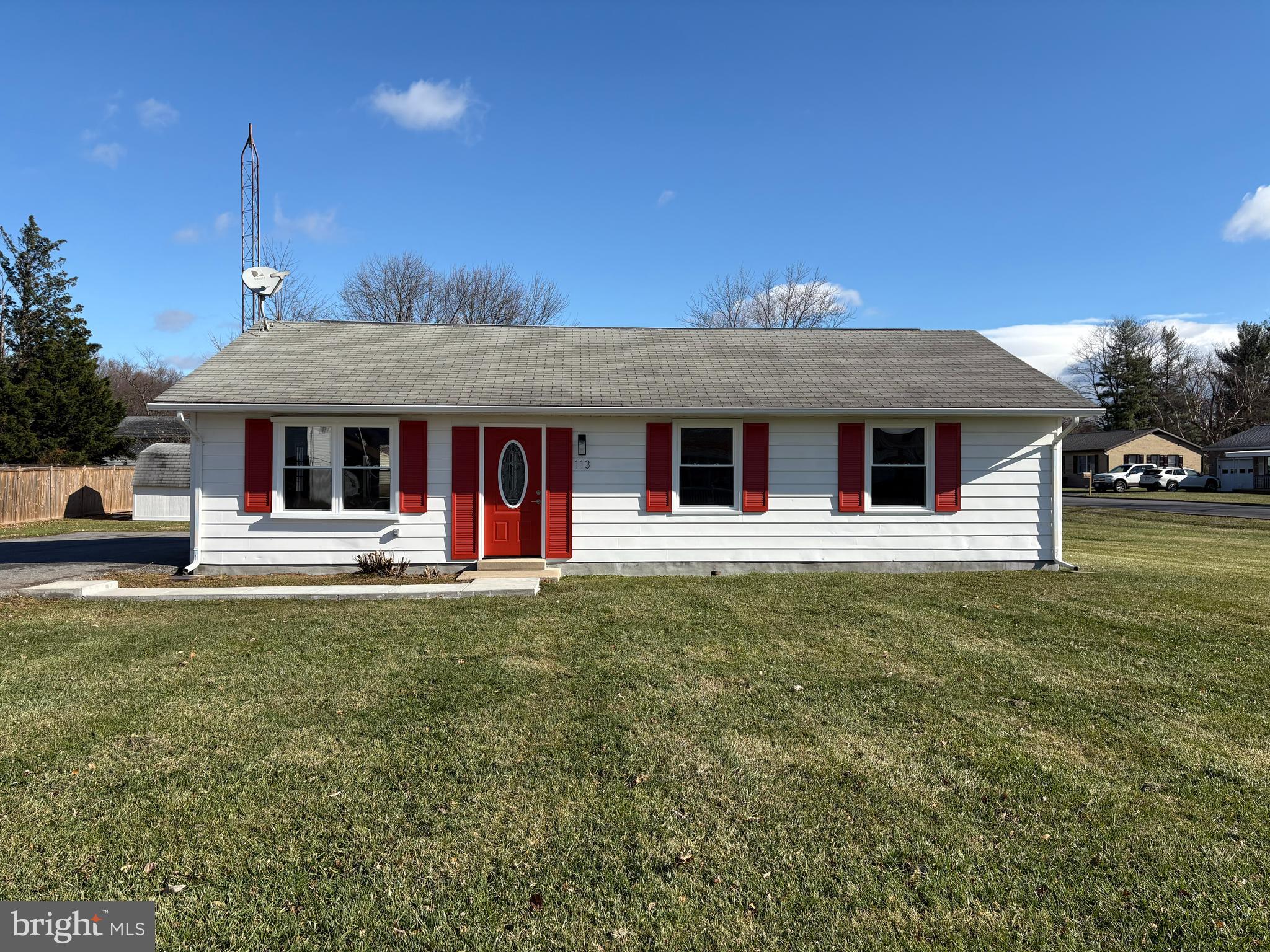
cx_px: 635
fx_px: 954
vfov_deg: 53.1
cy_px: 476
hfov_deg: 67.3
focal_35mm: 26
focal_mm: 5.96
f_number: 1.6
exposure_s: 1/3623
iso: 50
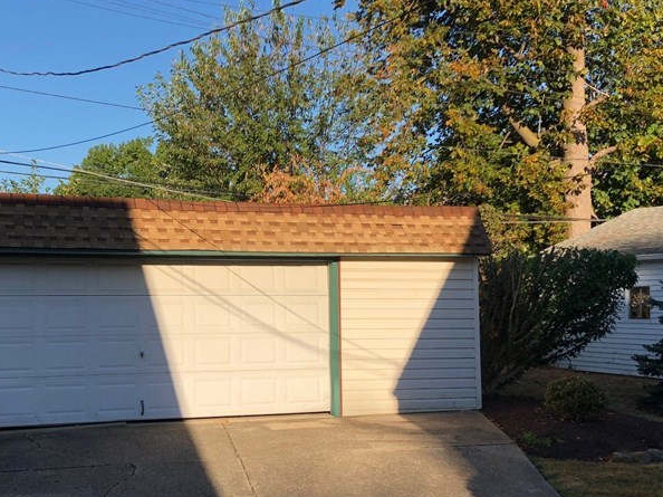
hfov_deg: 37.8
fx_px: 957
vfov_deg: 29.1
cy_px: 278
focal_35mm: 50
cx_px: 224
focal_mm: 3.99
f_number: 1.8
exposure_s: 1/1171
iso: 20
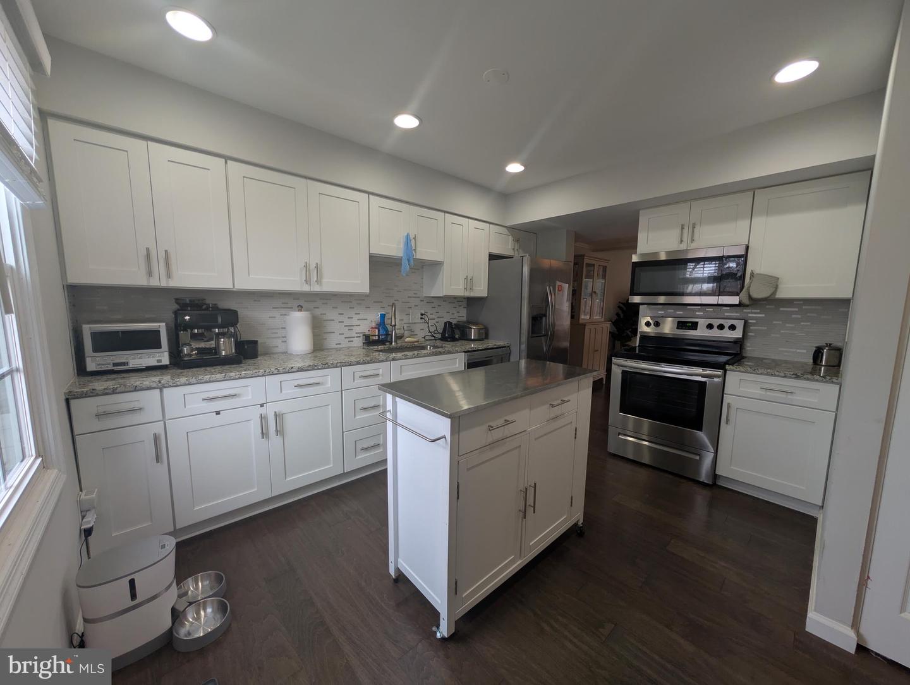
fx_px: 316
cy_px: 342
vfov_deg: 94.6
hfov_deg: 110.5
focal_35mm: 12
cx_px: 455
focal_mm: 2.02
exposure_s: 1/120
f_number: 1.7
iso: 86
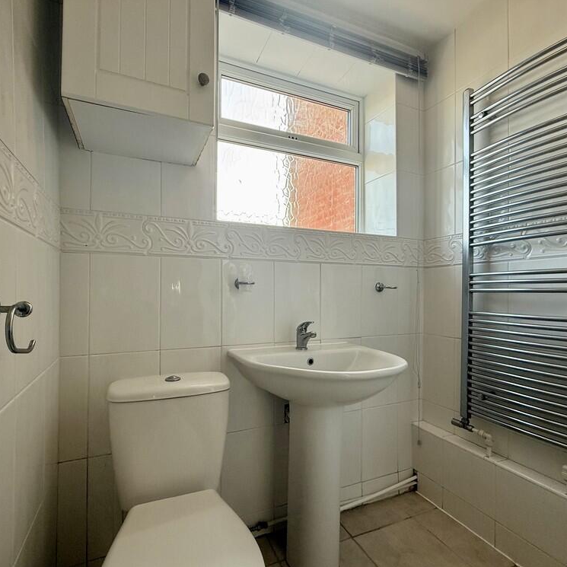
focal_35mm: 17
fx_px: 315
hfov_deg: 83.8
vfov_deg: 84.0
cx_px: 264
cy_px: 289
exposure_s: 1/99
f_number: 2.2
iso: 64
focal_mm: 2.22
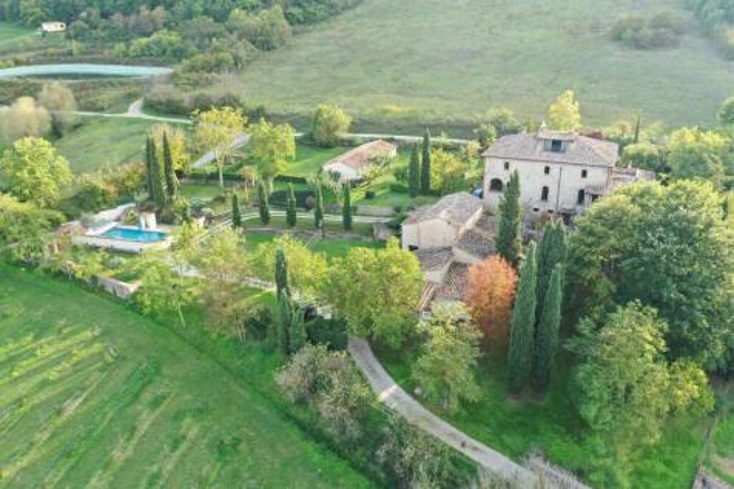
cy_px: 244
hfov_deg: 65.5
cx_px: 367
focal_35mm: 28
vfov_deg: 46.4
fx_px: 571
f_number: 4
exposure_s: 1/80
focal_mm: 10.26
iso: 100
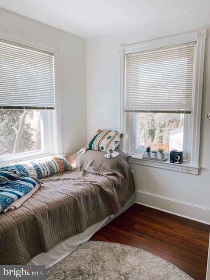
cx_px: 105
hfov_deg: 53.1
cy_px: 140
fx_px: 210
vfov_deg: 67.3
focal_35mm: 26
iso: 32
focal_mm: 4.25
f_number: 1.8
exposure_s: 1/120
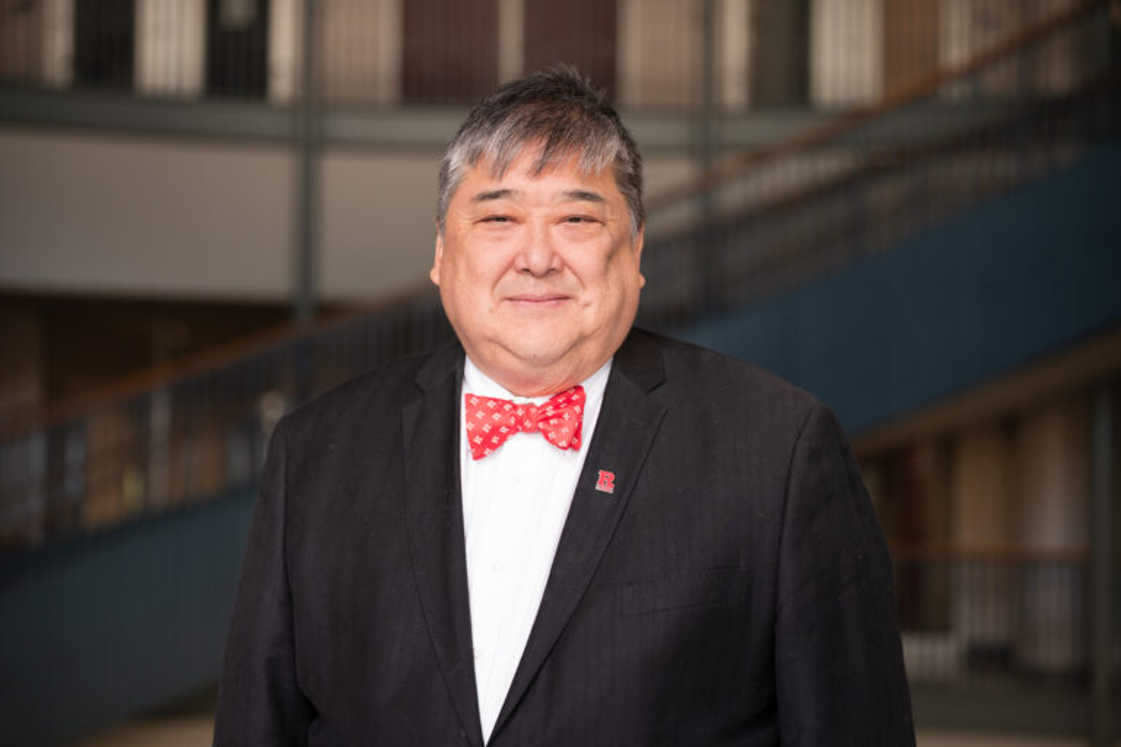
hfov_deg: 26.7
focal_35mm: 76
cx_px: 560
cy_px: 374
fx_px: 2366
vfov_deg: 17.9
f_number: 2.8
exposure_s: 1/200
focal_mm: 76
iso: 320
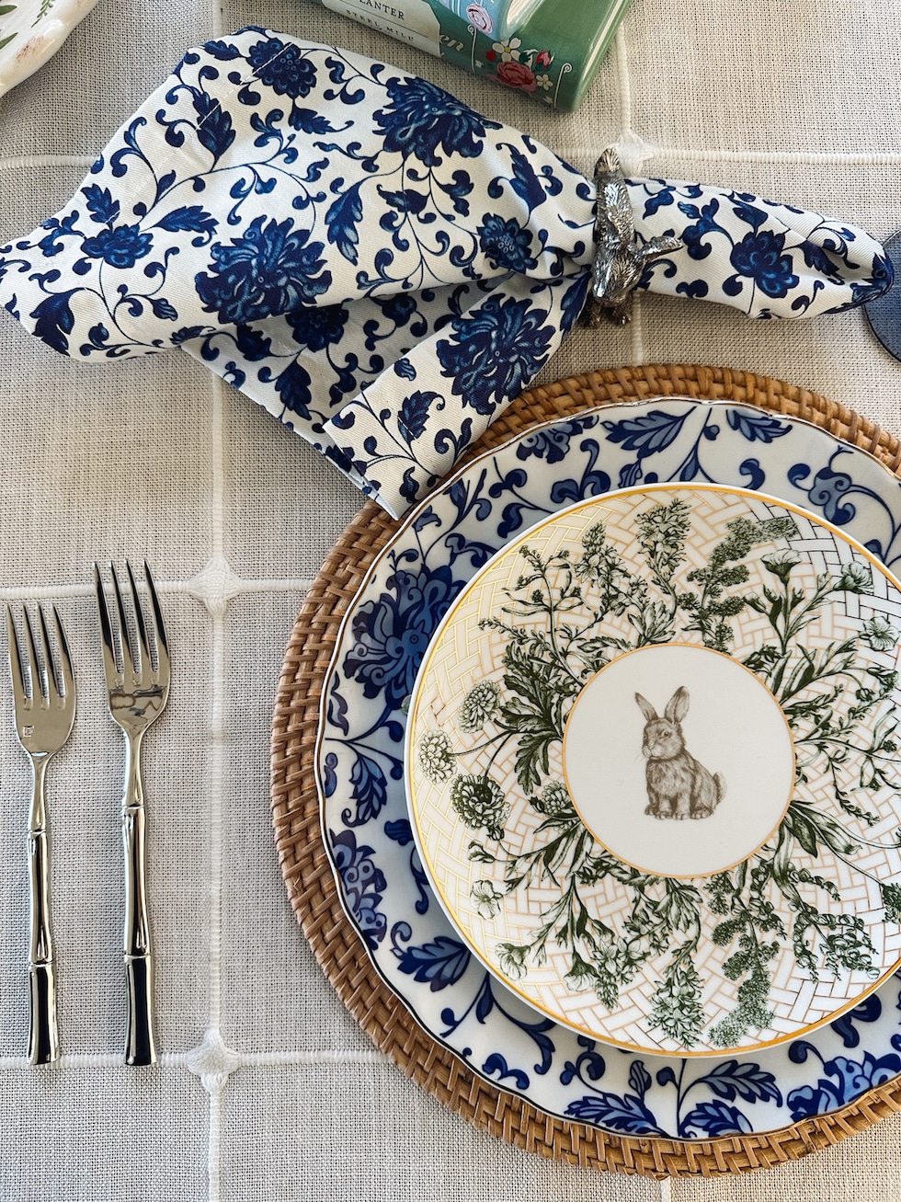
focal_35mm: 24
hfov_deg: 56.8
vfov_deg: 71.6
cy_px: 601
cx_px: 450
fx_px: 833
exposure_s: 1/55
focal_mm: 6.86
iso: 200
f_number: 1.8
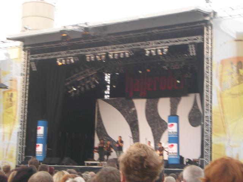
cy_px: 91
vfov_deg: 19.9
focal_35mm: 74
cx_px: 122
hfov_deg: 26.3
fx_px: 519
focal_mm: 12.2
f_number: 3.9
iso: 50
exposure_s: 1/13
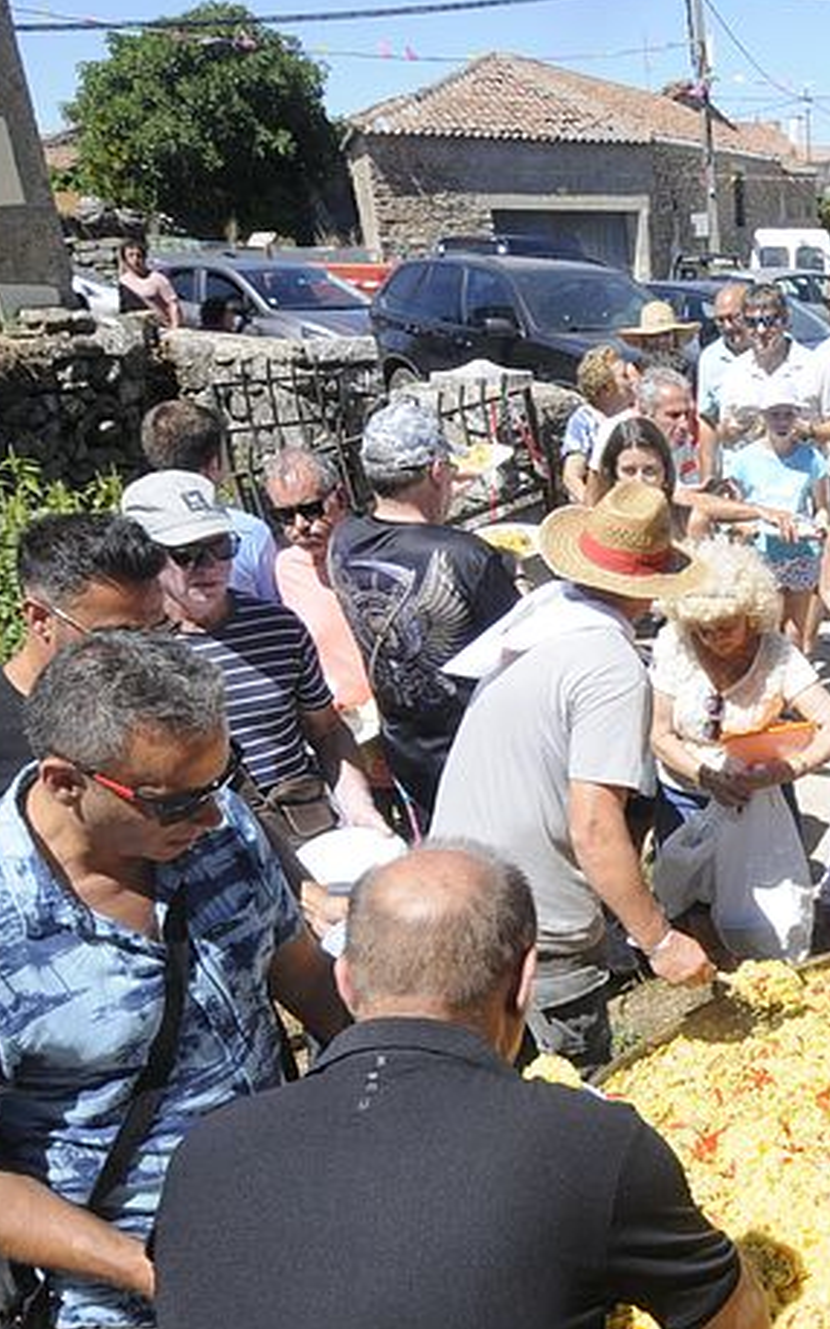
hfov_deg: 33.5
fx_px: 1231
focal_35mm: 34
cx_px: 865
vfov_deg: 56.3
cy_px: 788
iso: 200
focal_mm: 12
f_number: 11
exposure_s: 1/125
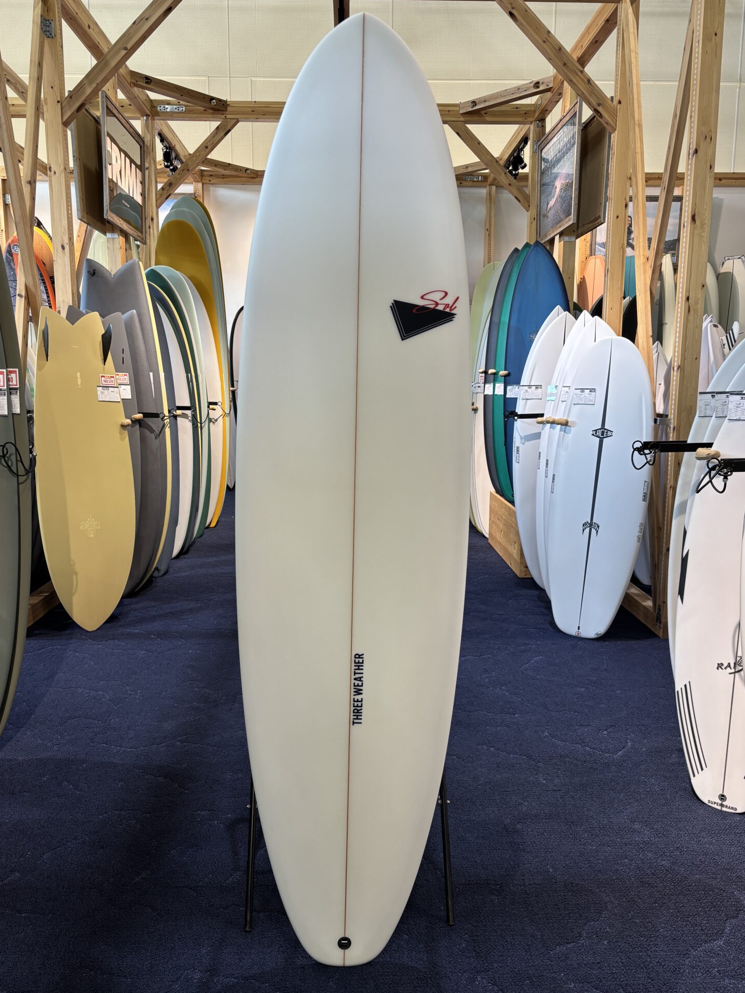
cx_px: 364
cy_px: 499
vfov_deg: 65.3
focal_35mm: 27
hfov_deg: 51.3
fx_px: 775
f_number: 1.6
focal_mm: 5.96
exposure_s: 1/120
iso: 80
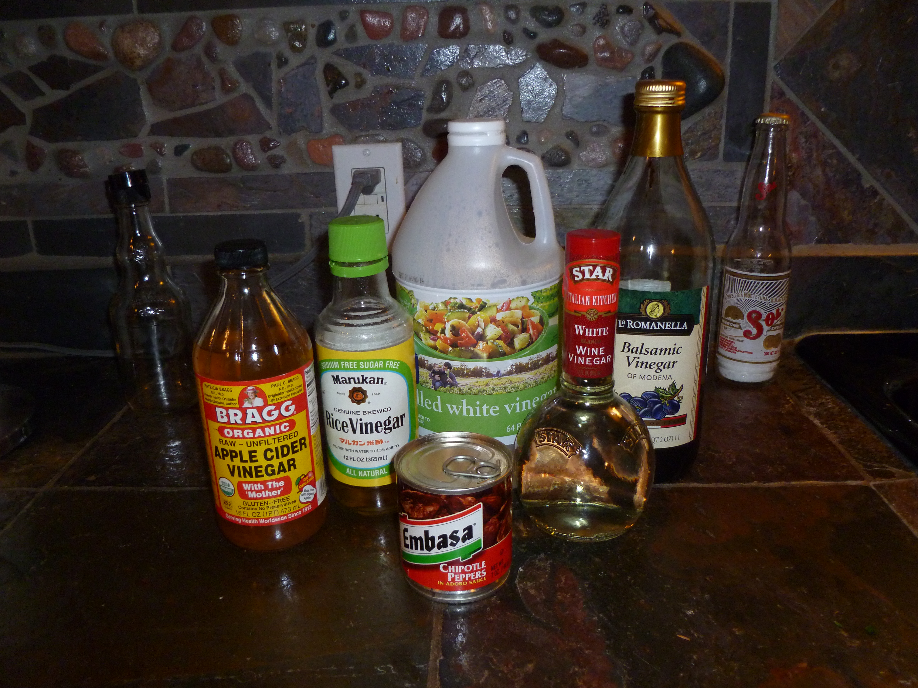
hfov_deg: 63.4
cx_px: 459
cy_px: 344
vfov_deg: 49.7
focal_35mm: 28
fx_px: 743
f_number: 3.3
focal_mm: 5
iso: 250
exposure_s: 1/30
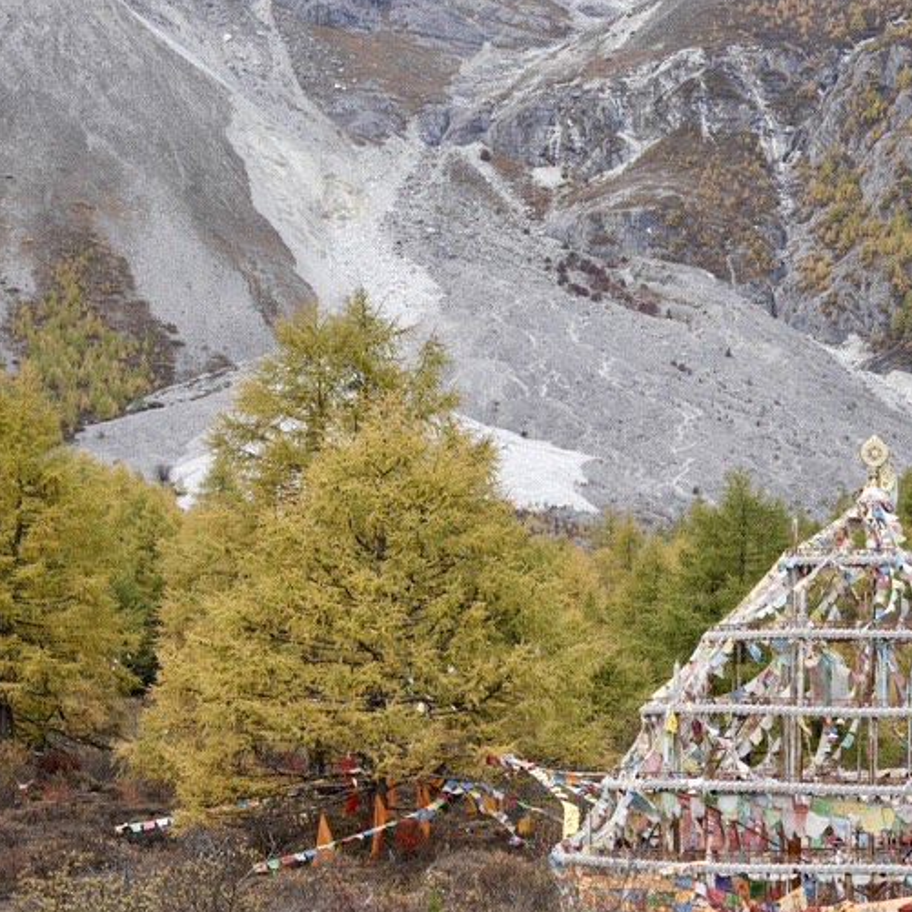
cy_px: 564
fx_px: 3845
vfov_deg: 13.5
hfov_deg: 13.5
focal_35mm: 129
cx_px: 632
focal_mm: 70
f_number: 4.5
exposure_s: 1/80
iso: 80
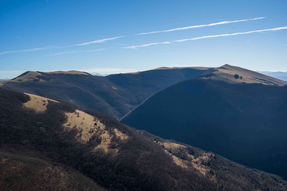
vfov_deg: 38.9
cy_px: 96
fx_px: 271
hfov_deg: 55.8
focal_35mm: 34
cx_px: 144
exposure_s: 1/250
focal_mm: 34
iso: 64
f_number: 8
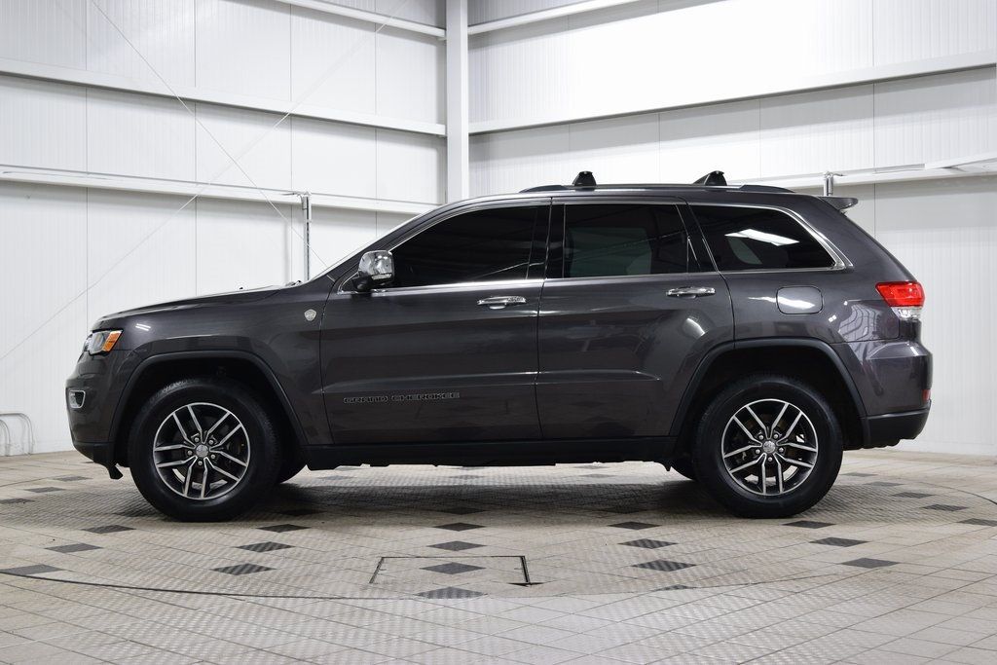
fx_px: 1413
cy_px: 332
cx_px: 498
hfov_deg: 38.9
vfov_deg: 26.5
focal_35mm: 51
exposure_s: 1/15
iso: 560
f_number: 6.3
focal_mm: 34
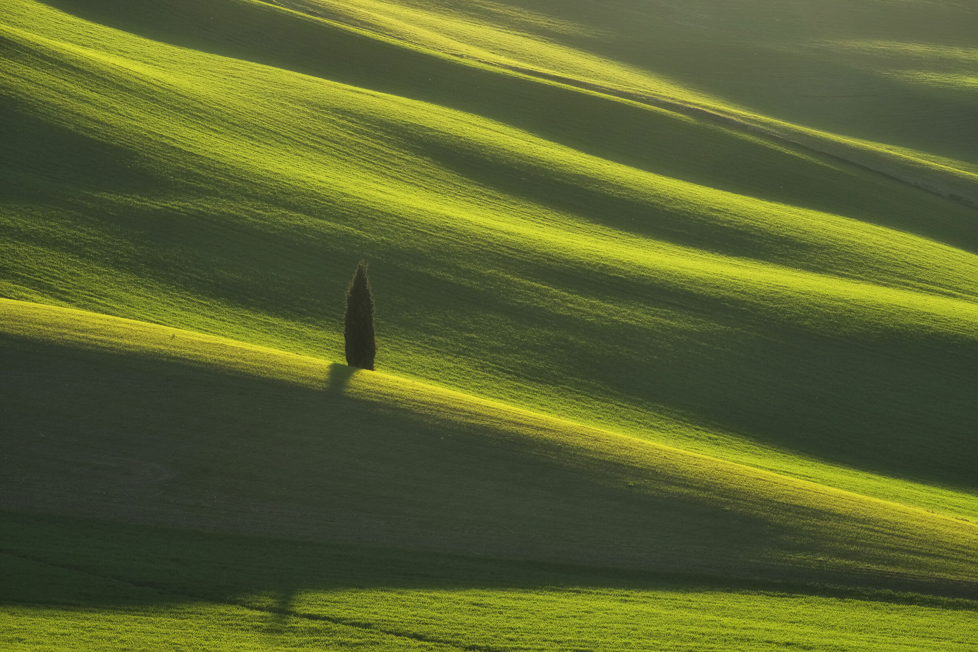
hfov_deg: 7.2
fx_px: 7742
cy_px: 326
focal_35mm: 285
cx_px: 489
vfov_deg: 4.8
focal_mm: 189.7
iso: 200
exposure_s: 1/170
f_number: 9
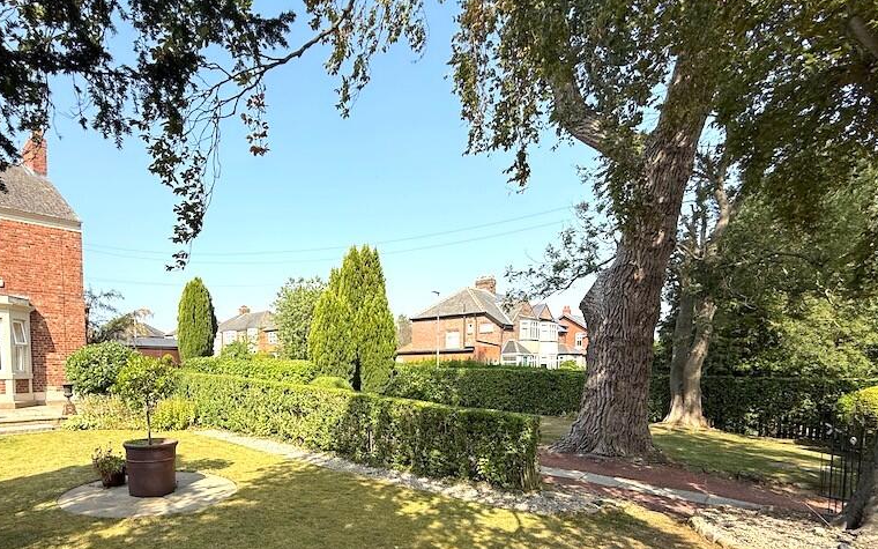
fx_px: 479
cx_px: 338
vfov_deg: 57.3
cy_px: 398
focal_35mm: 20
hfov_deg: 83.7
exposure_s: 1/1145
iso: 50
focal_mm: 2.22
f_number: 2.2
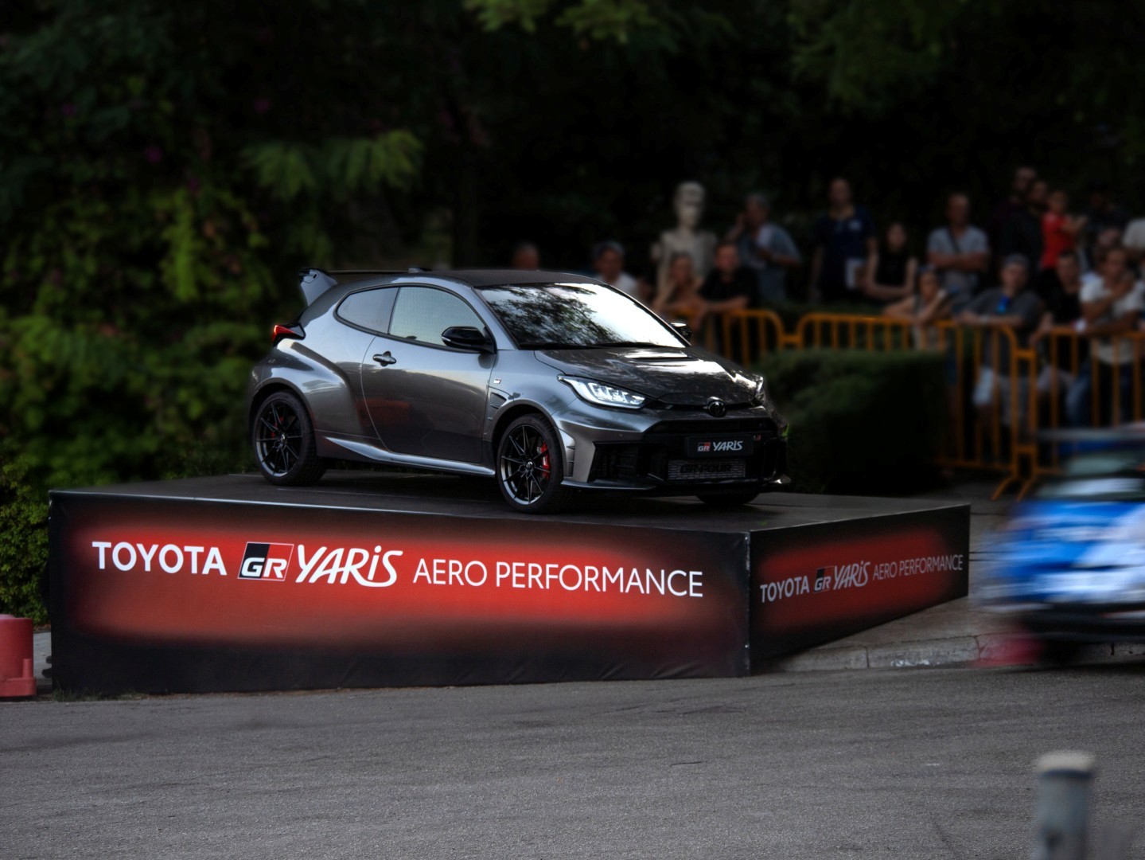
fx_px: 6617
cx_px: 572
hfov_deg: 9.9
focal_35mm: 200
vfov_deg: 7.4
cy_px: 430
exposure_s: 1/50
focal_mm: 100
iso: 125
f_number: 4
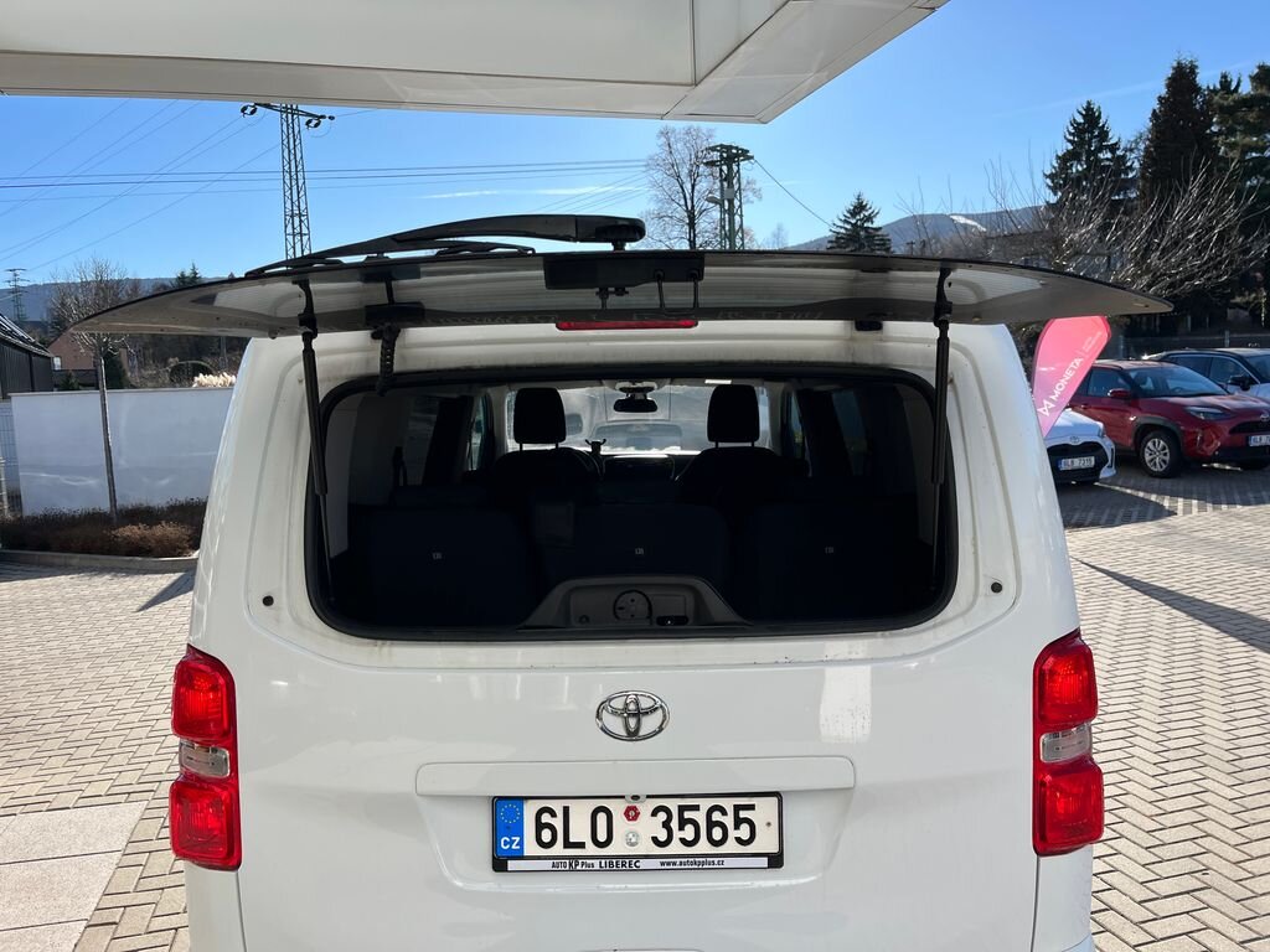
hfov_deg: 67.3
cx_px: 635
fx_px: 954
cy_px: 476
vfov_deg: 53.1
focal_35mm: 26
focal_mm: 5.1
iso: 50
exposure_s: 1/2410
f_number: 1.6
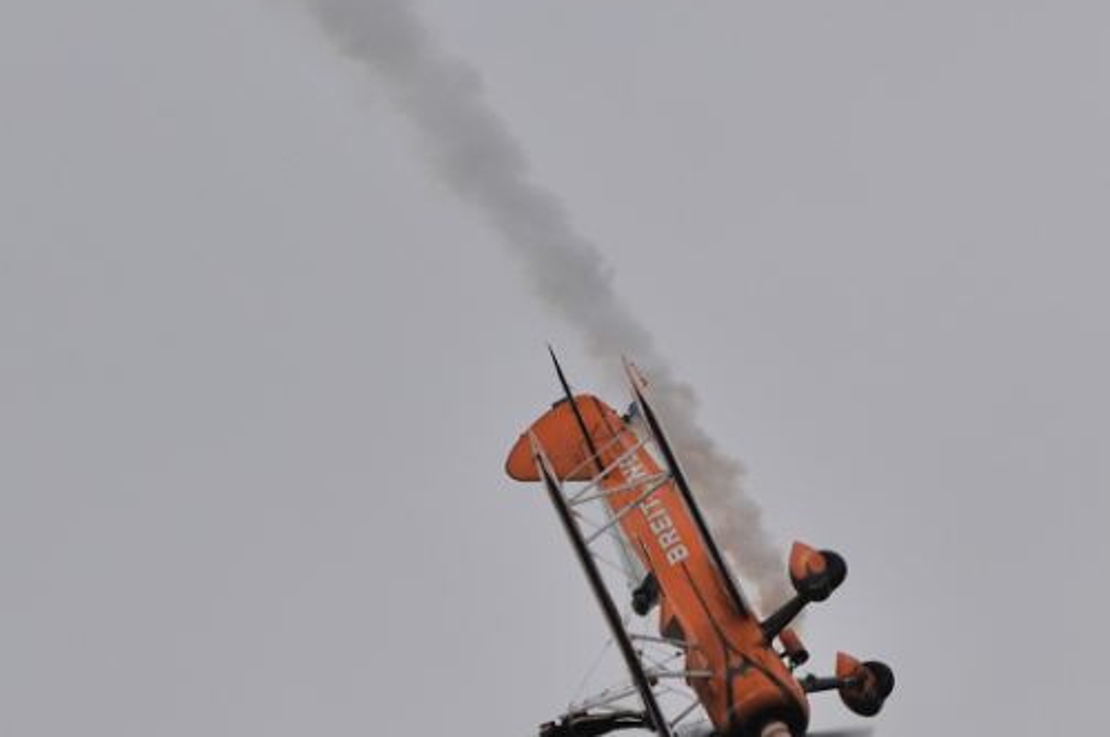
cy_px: 535
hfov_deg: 2.3
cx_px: 184
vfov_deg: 1.5
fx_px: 27714
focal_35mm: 900
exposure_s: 1/800
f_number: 10
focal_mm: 300
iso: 200
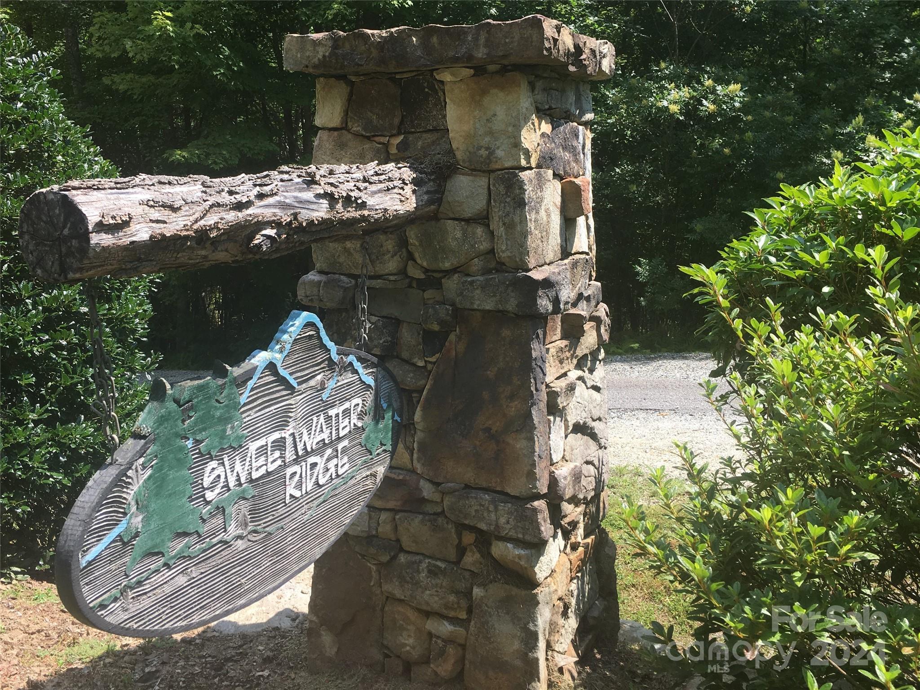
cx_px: 460
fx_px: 771
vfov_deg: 48.2
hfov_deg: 61.7
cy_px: 345
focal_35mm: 29
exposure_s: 1/625
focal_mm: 4.15
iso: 25
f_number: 2.2
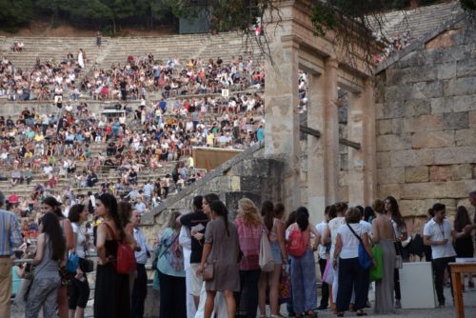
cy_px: 159
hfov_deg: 23.9
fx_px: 1124
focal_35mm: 85
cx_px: 238
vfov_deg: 16.1
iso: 400
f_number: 4
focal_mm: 85
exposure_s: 1/125
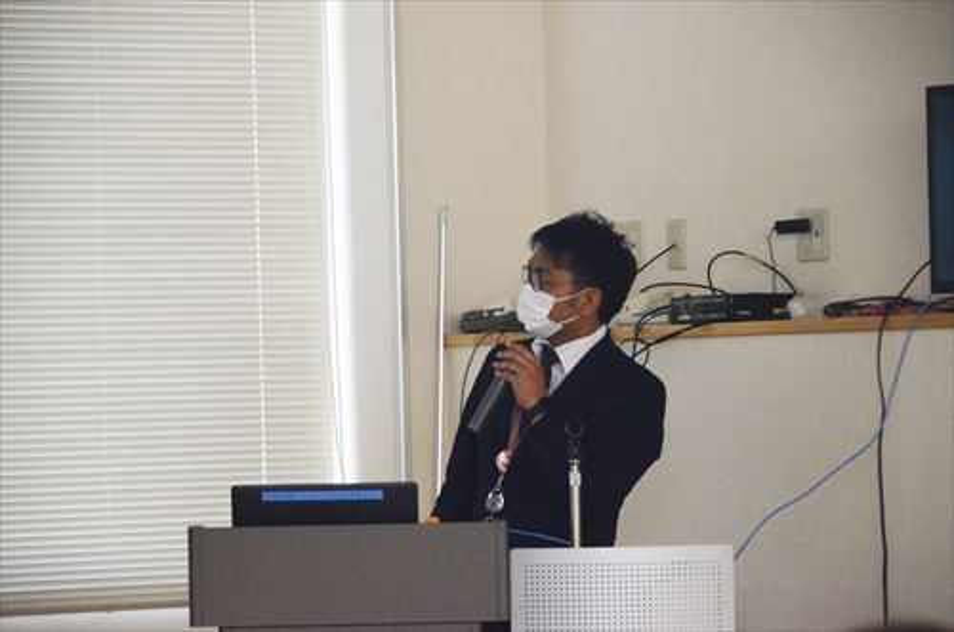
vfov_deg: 7.0
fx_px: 5156
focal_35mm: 195
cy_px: 316
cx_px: 477
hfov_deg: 10.6
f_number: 5.6
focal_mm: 130
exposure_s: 1/500
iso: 3200
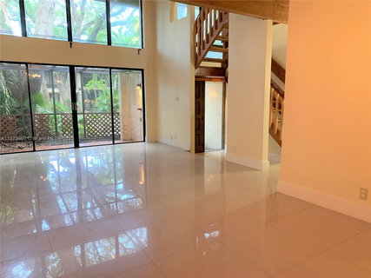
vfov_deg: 53.0
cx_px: 186
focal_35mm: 26
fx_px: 279
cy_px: 139
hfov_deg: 67.3
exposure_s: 1/60
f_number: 1.8
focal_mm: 4.25
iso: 160
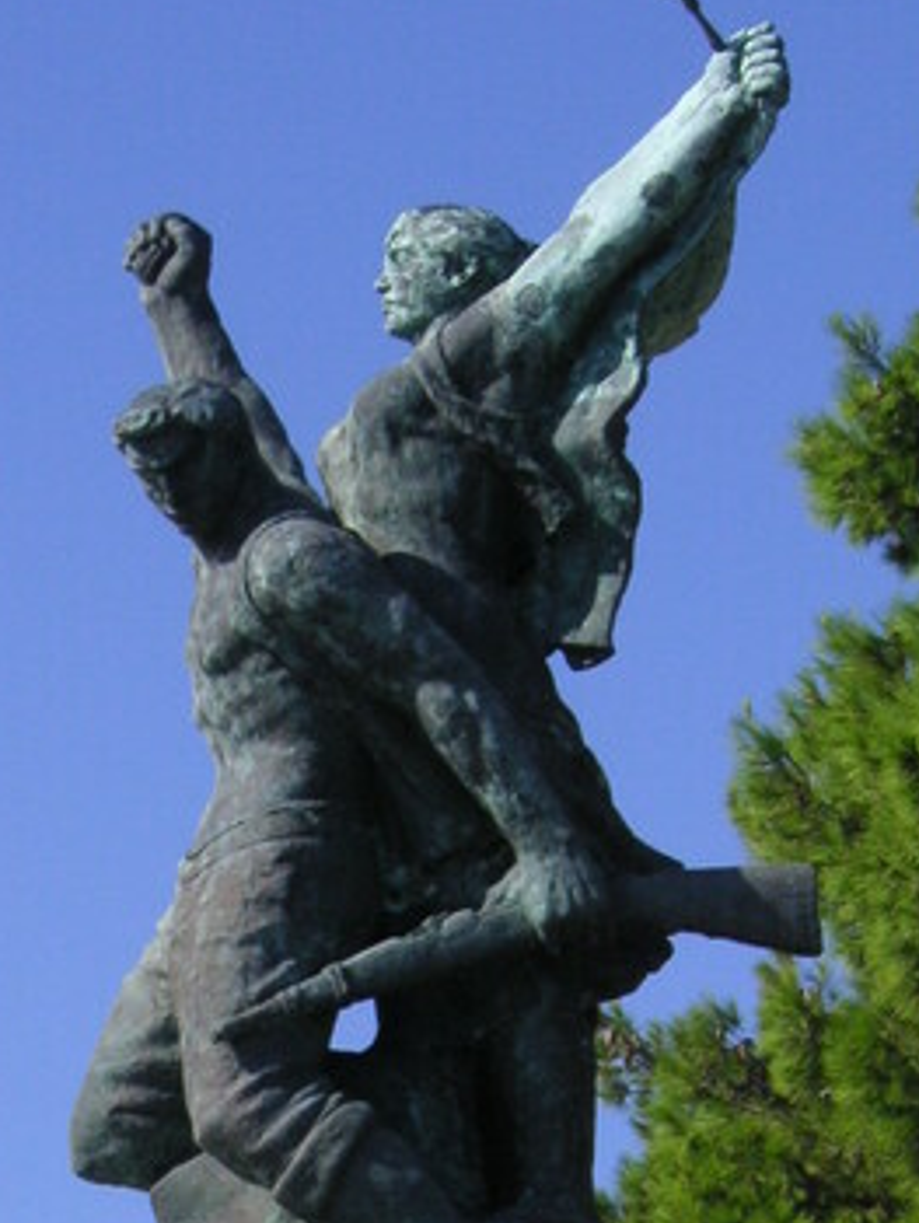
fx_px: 8485
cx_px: 192
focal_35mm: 240
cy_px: 1296
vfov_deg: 8.2
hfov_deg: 6.2
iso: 50
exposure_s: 1/350
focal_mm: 17.1
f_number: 5
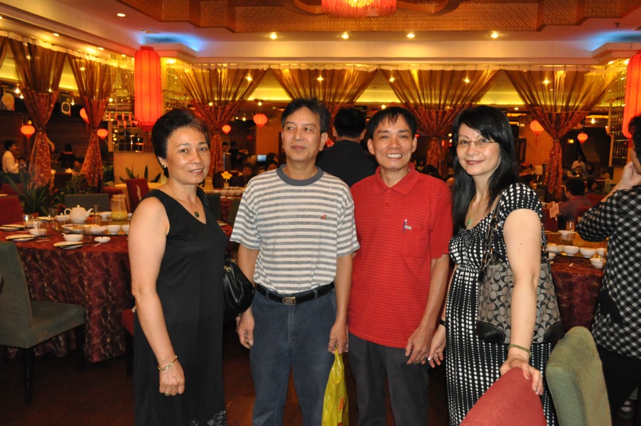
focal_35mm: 30
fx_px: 533
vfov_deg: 43.5
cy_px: 213
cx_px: 320
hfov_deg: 62.0
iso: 3200
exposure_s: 1/100
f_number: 5.6
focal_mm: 20
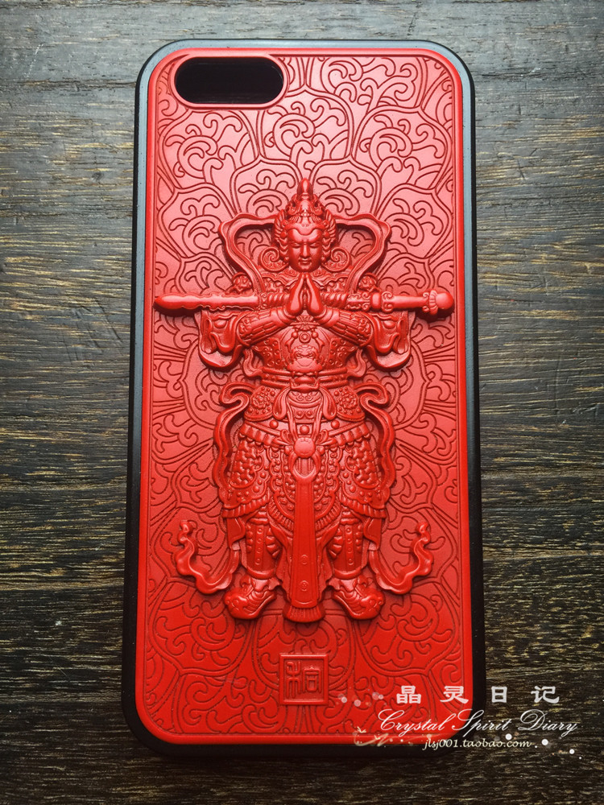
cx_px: 302
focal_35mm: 29
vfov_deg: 61.7
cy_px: 402
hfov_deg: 48.2
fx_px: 675
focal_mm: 4.15
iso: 40
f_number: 2.2
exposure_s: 1/15
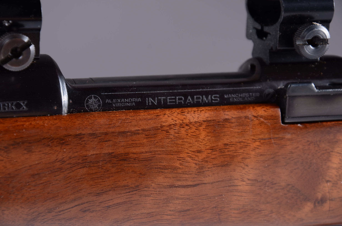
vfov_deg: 8.7
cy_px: 113
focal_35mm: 158
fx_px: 1493
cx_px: 171
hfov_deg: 13.1
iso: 125
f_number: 8
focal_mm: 105
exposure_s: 1/80
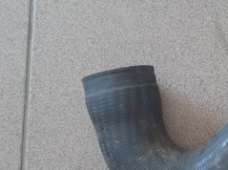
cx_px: 190
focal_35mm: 44
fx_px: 289
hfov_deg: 40.8
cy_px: 127
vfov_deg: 32.1
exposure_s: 1/50
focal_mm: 4.6
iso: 200
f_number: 2
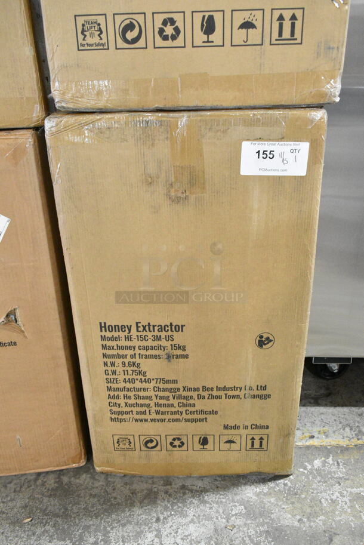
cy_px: 272
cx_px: 182
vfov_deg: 59.5
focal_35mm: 32
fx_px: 477
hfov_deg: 41.8
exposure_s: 1/200
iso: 6400
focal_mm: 21
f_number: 7.1
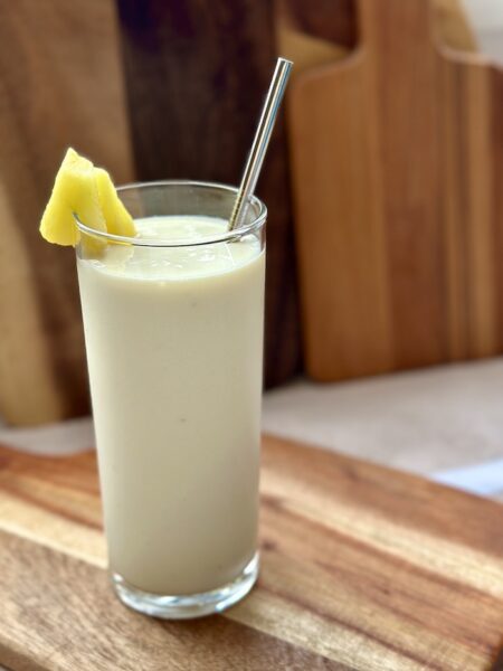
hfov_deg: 30.3
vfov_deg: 39.7
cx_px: 252
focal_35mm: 48
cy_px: 336
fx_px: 930
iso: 100
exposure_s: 1/121
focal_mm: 6.86
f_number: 1.78
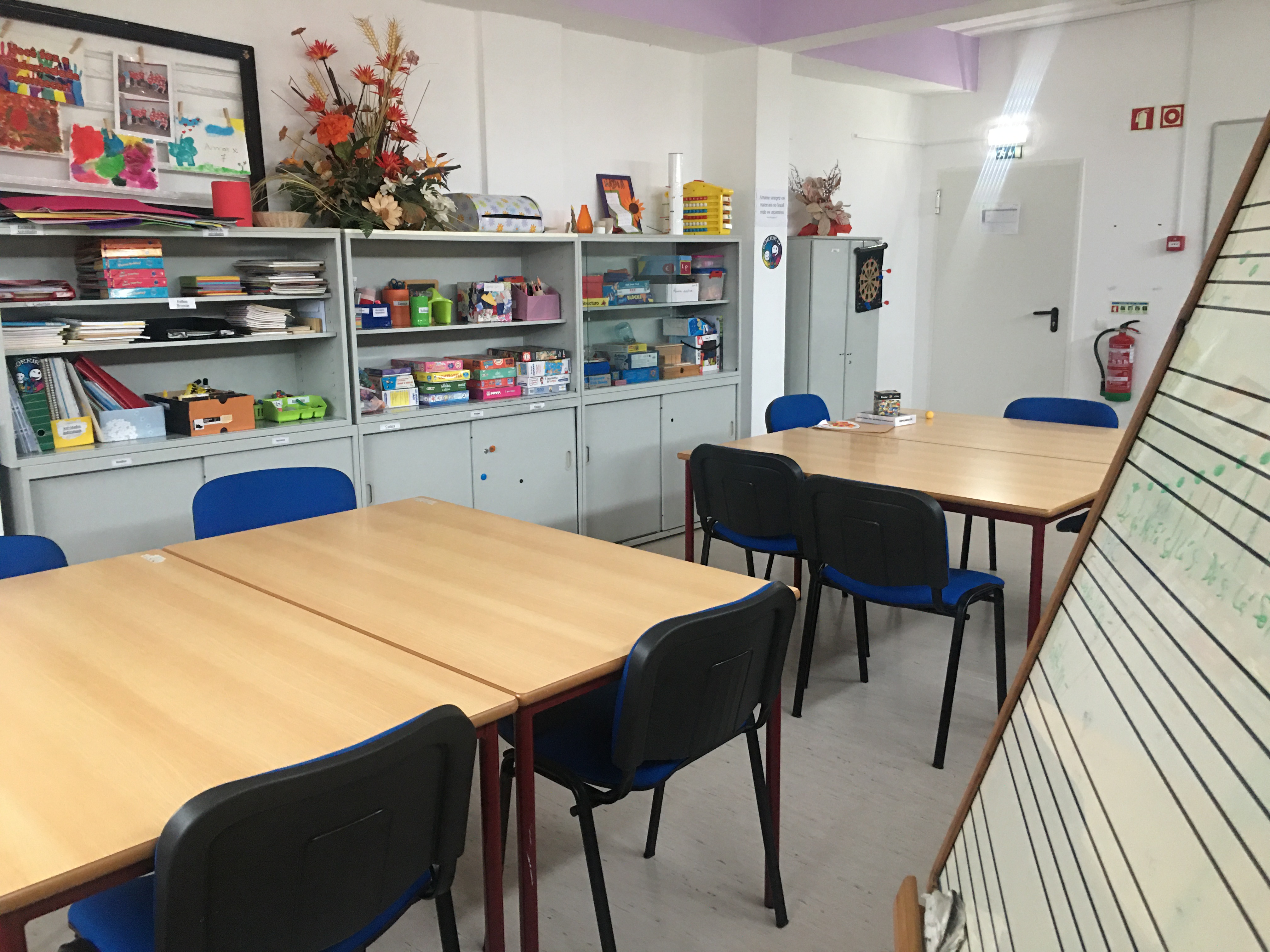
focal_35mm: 29
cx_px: 635
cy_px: 476
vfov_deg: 48.2
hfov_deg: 61.7
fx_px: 1064
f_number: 2.2
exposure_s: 1/10
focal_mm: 4.15
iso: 80
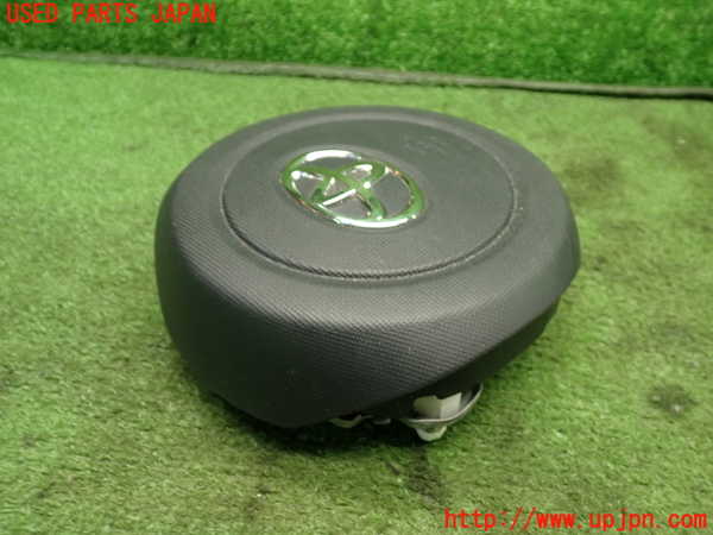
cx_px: 356
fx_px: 618
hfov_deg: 60.0
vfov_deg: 46.8
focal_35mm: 30
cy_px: 268
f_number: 2.3
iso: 250
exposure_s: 1/30
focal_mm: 5.4
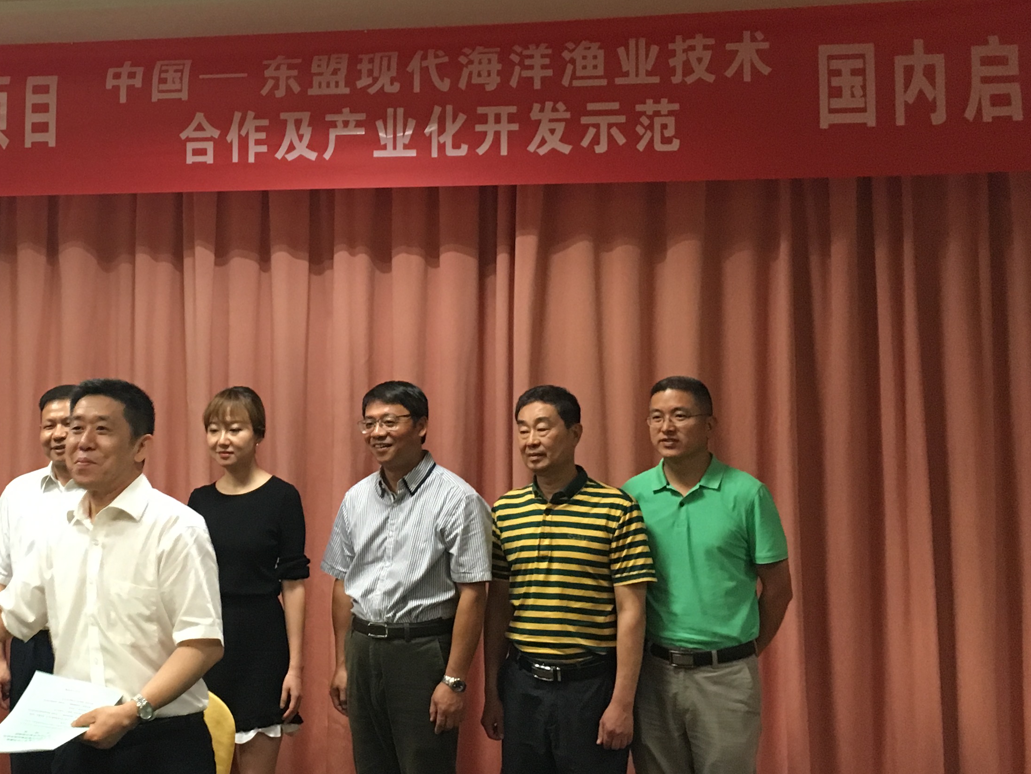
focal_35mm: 53
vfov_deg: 27.5
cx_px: 196
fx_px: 1579
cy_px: 308
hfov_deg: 35.0
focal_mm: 4.15
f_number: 2.2
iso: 200
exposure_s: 1/20
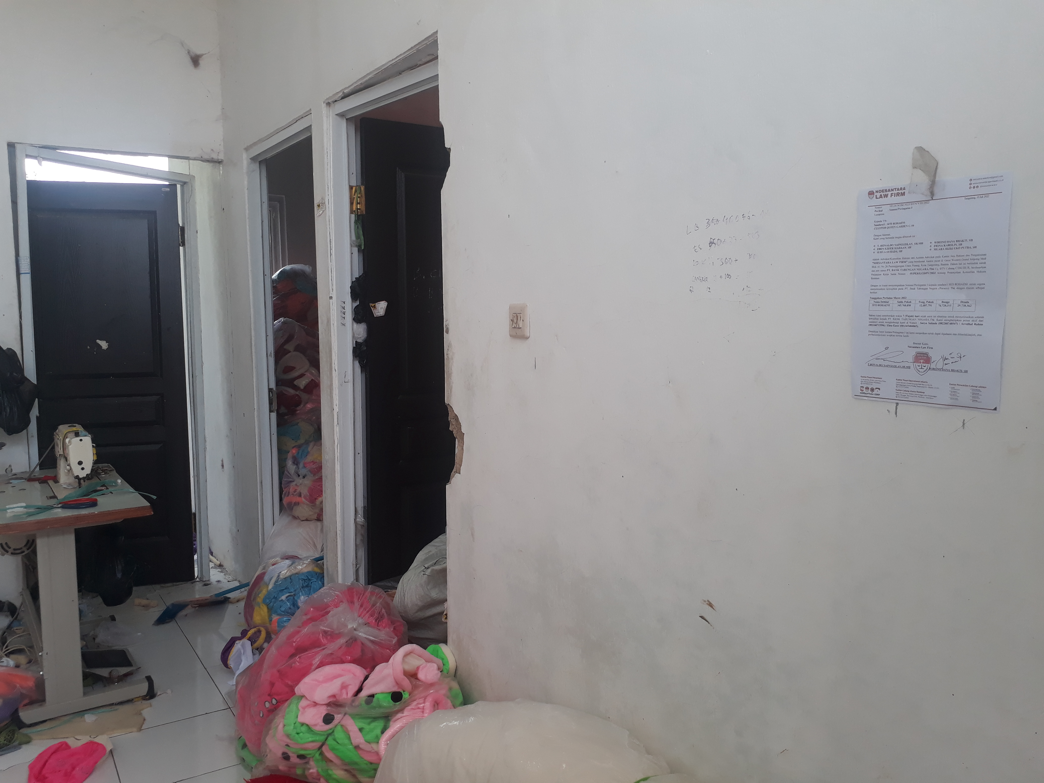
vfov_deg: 51.4
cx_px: 522
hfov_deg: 65.3
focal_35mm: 27
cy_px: 392
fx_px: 814
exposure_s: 1/100
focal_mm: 3.6
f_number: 1.9
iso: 40
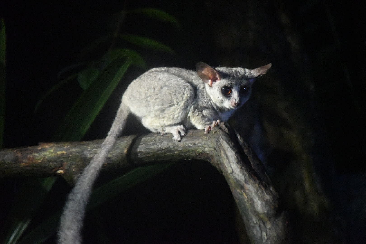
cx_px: 183
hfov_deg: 6.9
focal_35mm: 300
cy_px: 122
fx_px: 3050
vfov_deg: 4.6
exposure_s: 1/5
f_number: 6.3
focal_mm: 200
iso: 18000
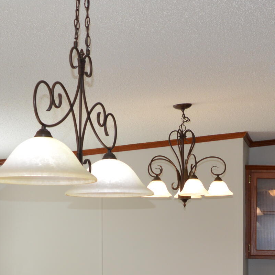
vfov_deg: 19.7
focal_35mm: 86
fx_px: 773
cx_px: 254
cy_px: 256
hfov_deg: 19.7
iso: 220
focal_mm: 18
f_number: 4
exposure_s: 1/125
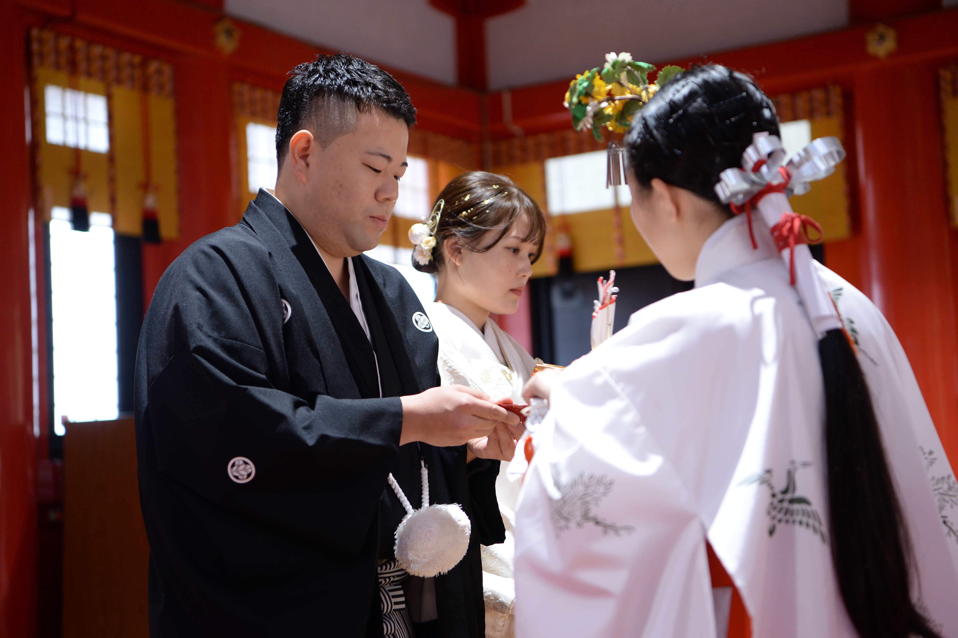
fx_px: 1863
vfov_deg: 19.5
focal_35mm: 70
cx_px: 479
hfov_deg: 28.8
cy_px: 319
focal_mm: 70
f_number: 3.5
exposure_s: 1/50
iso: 1000
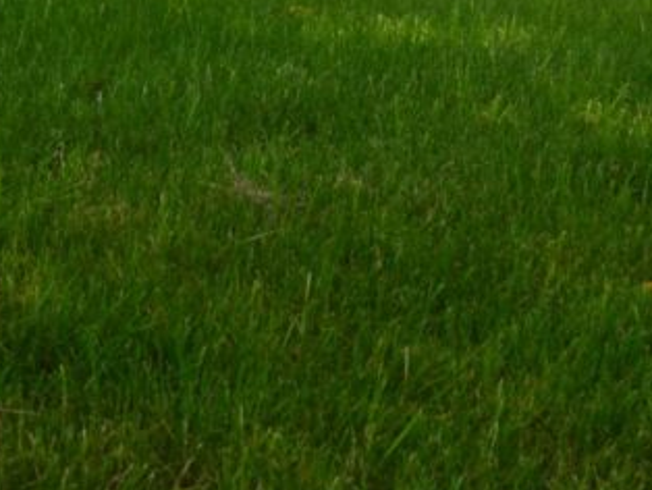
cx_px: -131
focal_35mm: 122
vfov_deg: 11.7
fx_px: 2300
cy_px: -209
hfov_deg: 15.5
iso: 400
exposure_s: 1/320
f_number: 10
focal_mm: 26
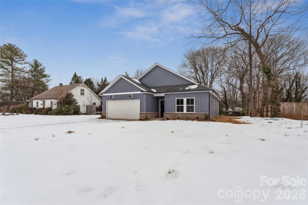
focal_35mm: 16
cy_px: 102
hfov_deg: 95.0
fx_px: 141
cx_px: 154
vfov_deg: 72.1
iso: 100
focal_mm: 16.5
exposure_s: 1/100
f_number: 13
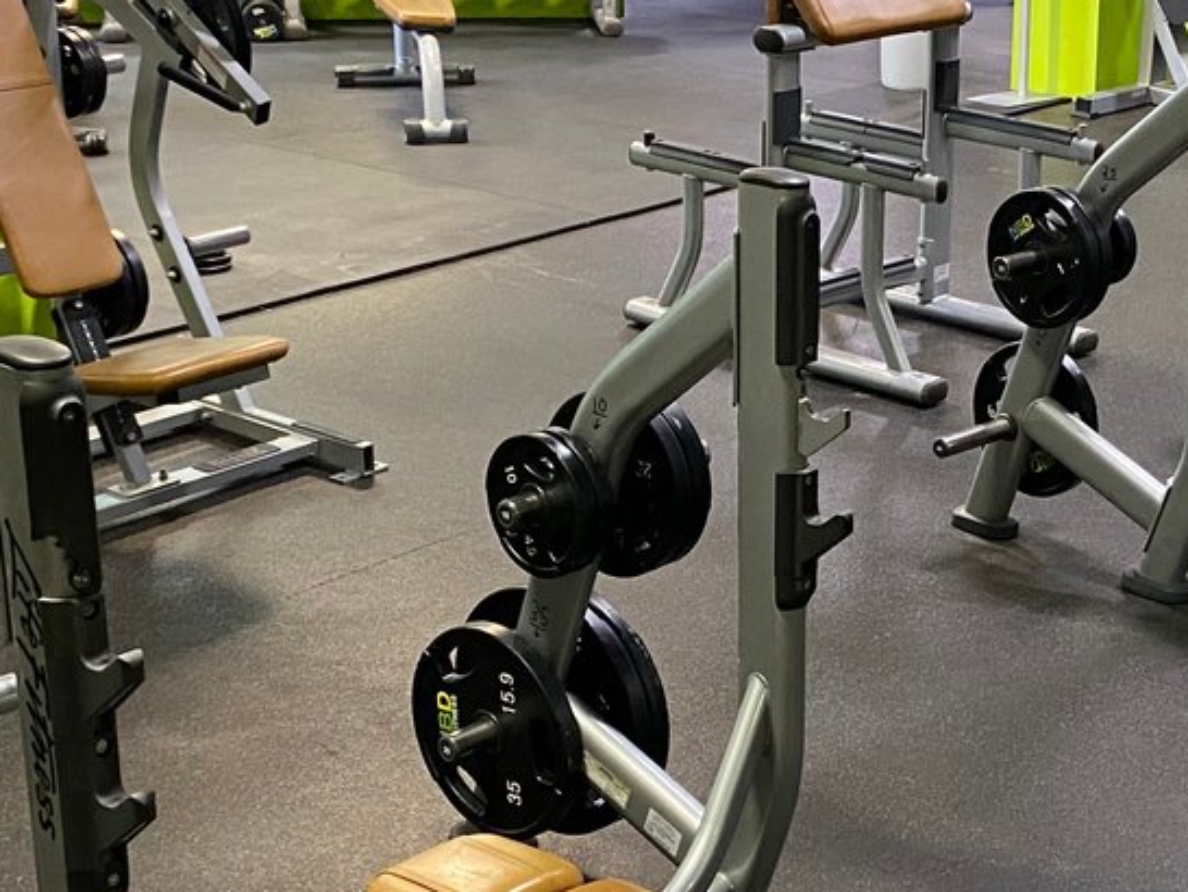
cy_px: 523
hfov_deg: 26.7
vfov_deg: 20.4
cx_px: 882
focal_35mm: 72
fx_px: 2472
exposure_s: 1/60
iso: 250
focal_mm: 4.25
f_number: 1.8
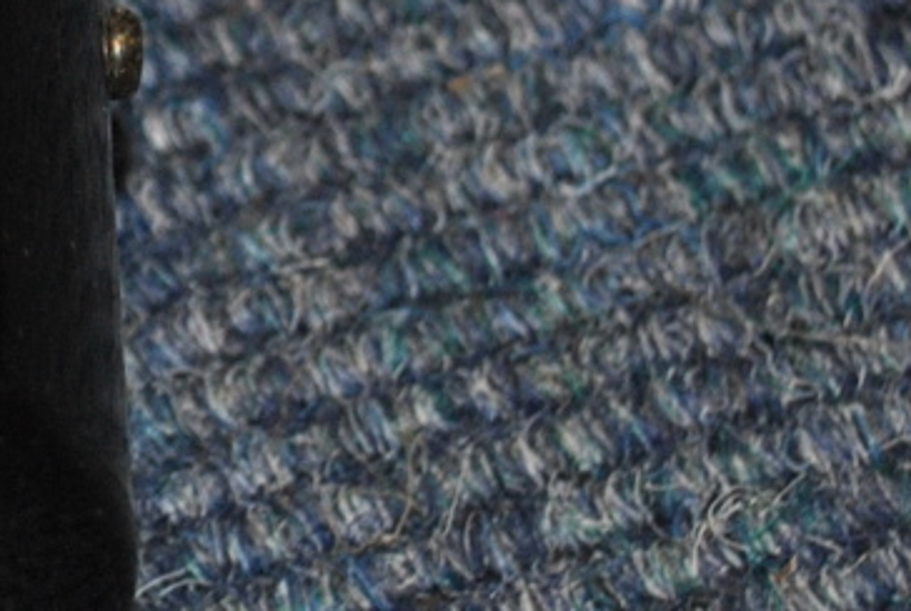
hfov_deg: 7.9
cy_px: -250
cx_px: -476
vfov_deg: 5.4
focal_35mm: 255
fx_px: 6463
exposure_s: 1/60
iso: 200
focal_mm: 32
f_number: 4.8
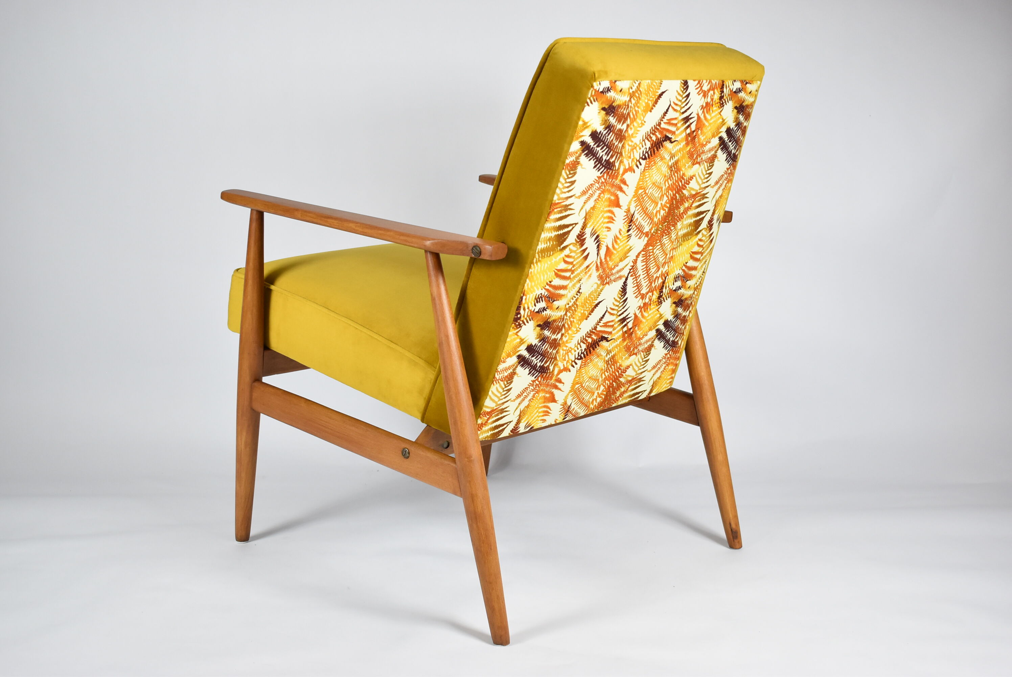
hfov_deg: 41.1
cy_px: 338
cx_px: 506
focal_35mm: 48
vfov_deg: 28.1
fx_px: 1350
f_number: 4.5
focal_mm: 32
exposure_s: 1/125
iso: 1000
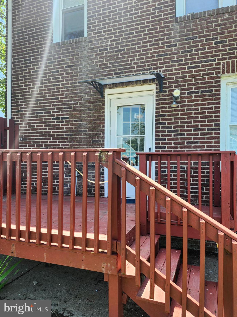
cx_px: 118
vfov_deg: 73.9
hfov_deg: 58.9
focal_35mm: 23
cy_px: 158
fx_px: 210
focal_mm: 5.54
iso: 25
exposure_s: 1/227
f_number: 1.8
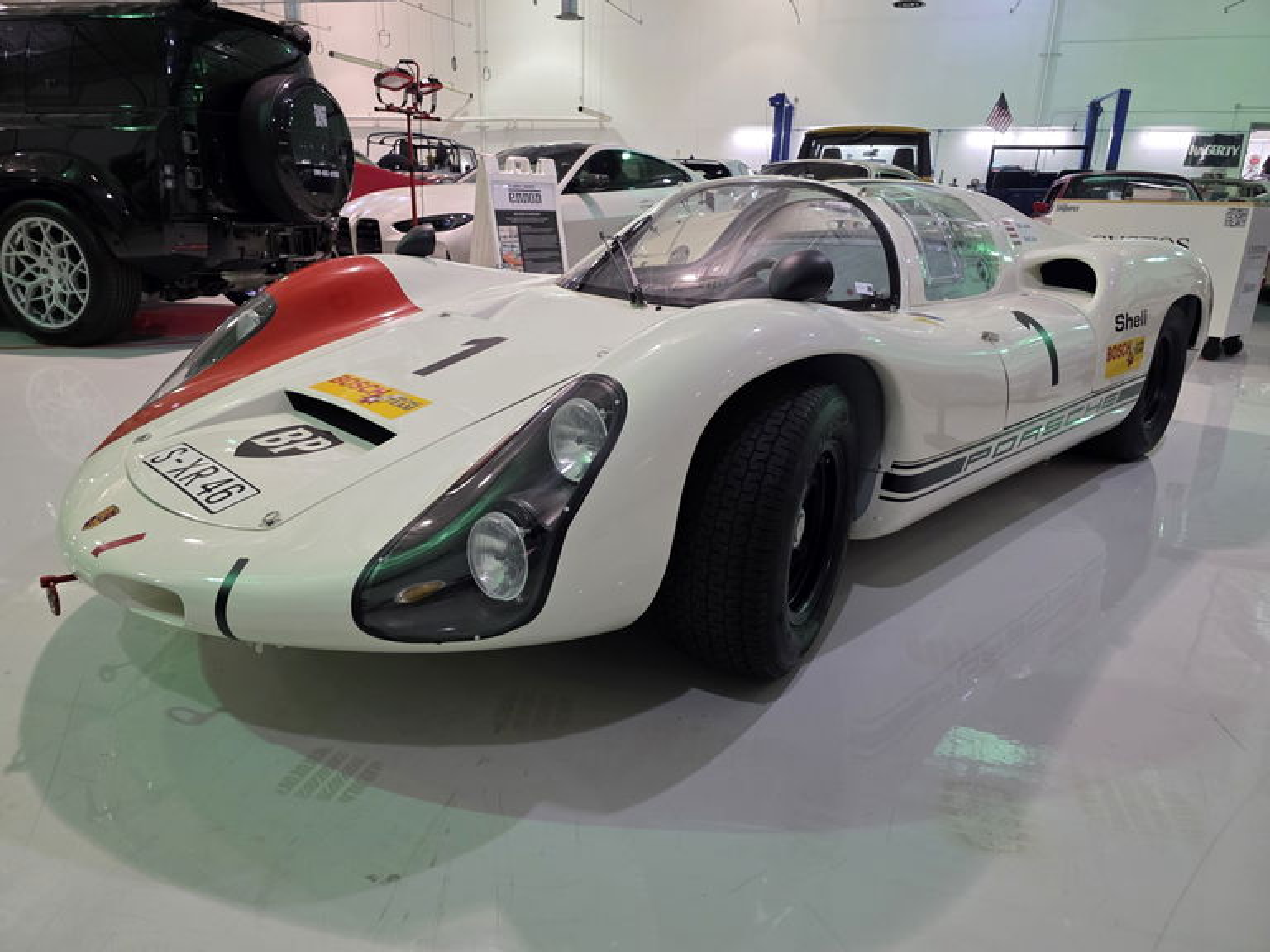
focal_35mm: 23
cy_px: 476
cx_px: 635
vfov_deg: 58.9
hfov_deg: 73.9
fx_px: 844
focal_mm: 6.3
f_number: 1.7
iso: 400
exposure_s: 1/120
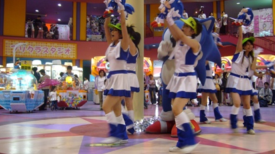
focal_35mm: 39
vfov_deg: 30.4
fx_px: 284
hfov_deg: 51.6
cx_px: 138
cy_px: 74
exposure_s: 1/15
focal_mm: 5.8
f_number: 2.8
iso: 125
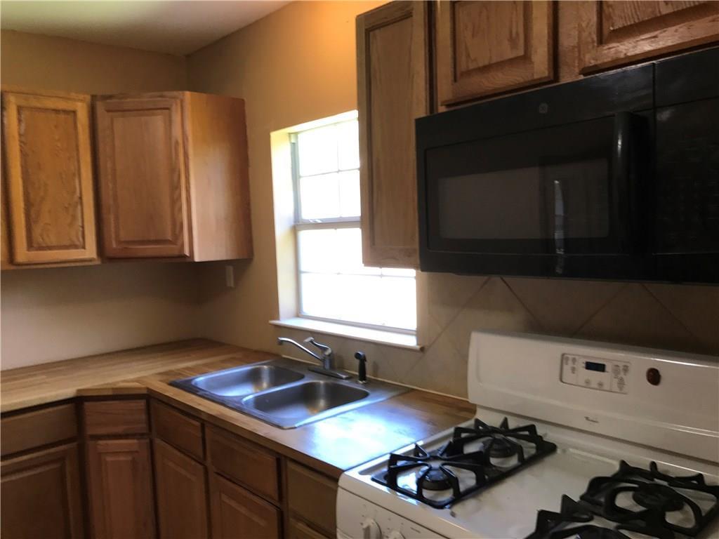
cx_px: 360
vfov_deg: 49.7
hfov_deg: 63.4
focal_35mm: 28
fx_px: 582
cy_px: 270
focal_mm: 3.99
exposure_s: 1/30
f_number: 1.8
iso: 40
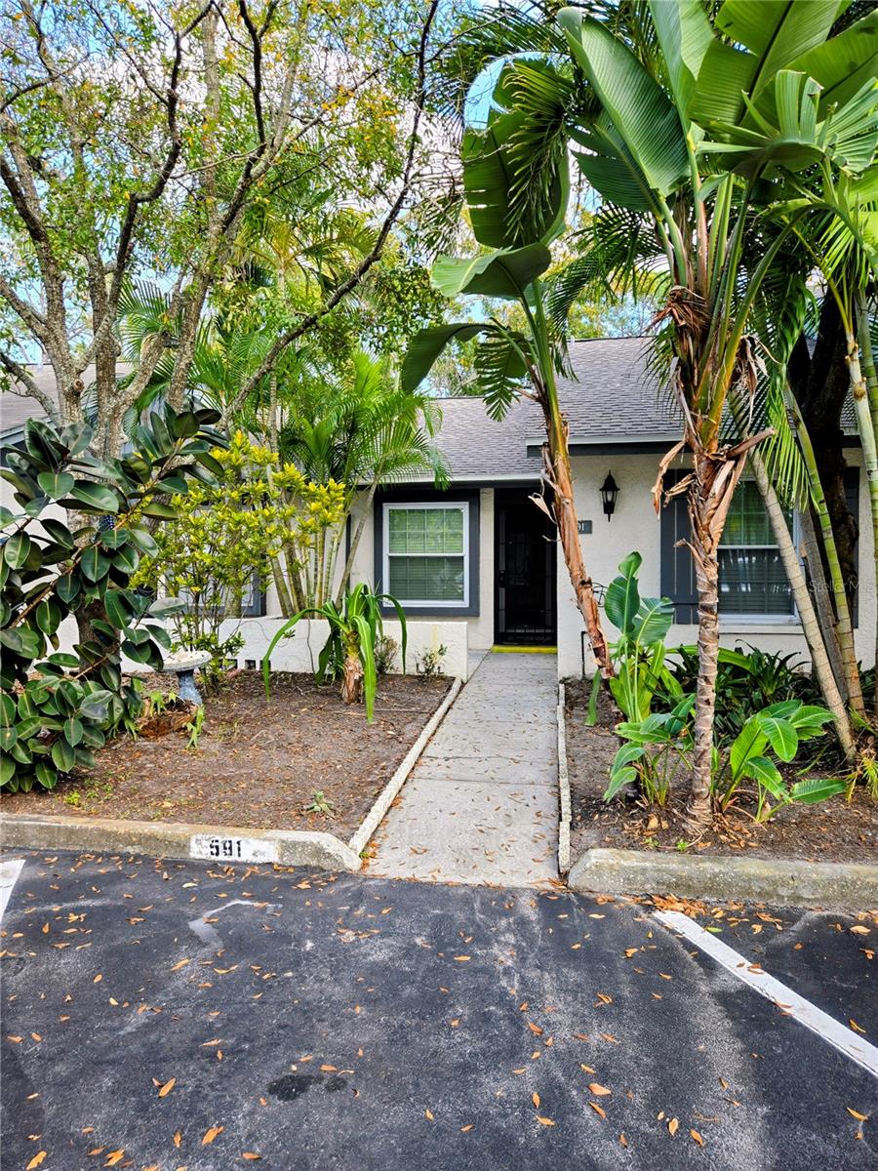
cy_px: 586
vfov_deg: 73.9
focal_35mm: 23
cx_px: 439
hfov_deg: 58.9
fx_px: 778
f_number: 1.8
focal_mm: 5.4
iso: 25
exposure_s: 1/197
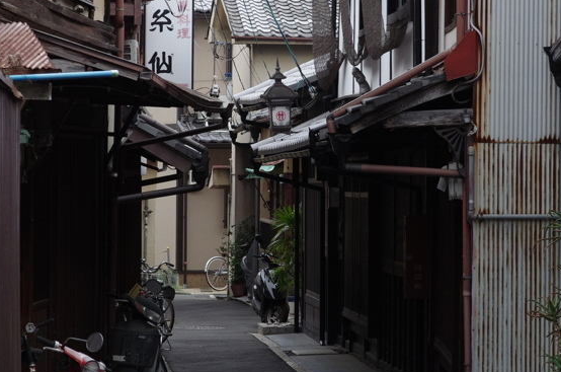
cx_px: 280
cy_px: 122
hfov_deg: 10.6
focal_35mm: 194
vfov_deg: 7.0
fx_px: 3017
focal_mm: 70
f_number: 7.1
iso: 800
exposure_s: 1/125
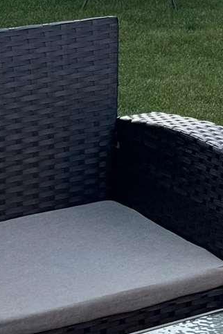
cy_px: -292
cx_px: 760
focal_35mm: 159
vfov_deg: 11.8
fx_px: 1475
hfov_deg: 7.3
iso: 200
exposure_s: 1/120
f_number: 1.78
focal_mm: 6.76
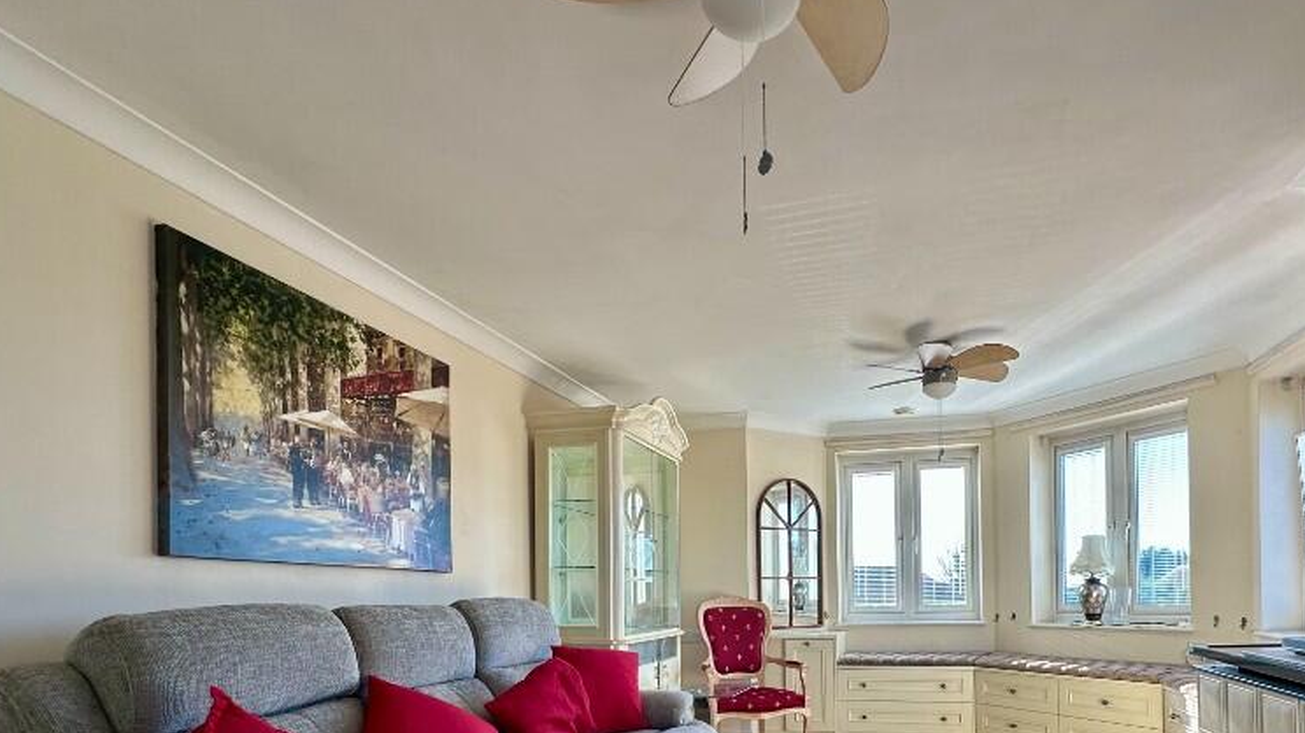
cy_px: 596
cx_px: 765
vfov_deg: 50.0
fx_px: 726
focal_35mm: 21
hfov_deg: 83.1
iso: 40
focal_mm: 2.22
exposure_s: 1/101
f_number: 2.2
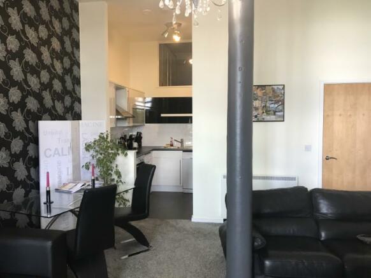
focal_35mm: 28
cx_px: 186
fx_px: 300
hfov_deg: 63.4
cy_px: 139
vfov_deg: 49.8
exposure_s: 1/25
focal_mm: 3.99
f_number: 1.8
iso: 40
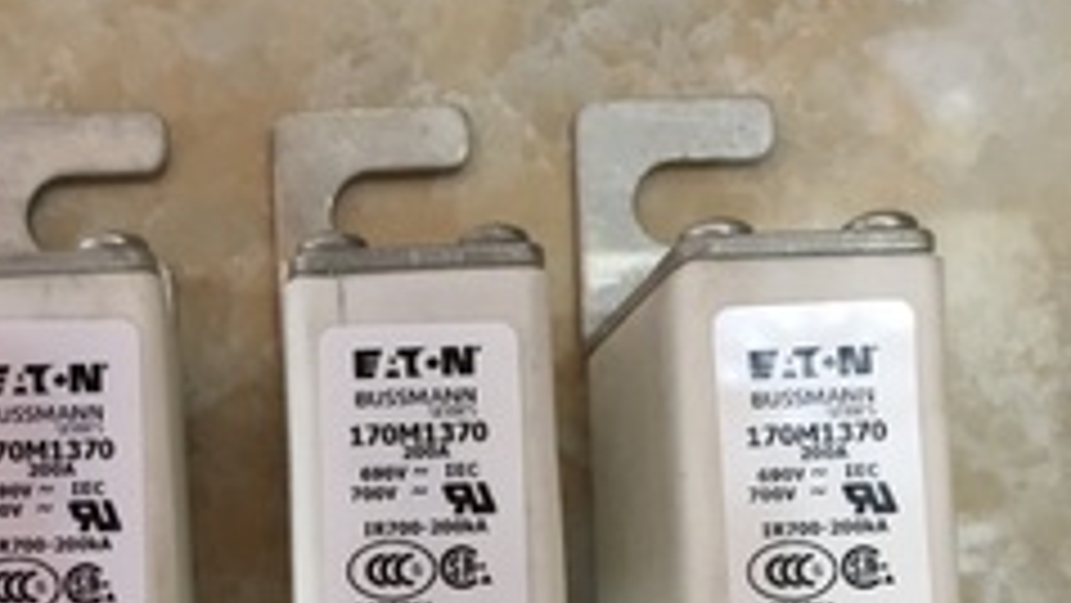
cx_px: 256
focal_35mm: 53
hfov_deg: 38.1
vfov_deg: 21.8
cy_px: 608
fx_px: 1505
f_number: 2.2
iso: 80
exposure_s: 1/33
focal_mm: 4.15
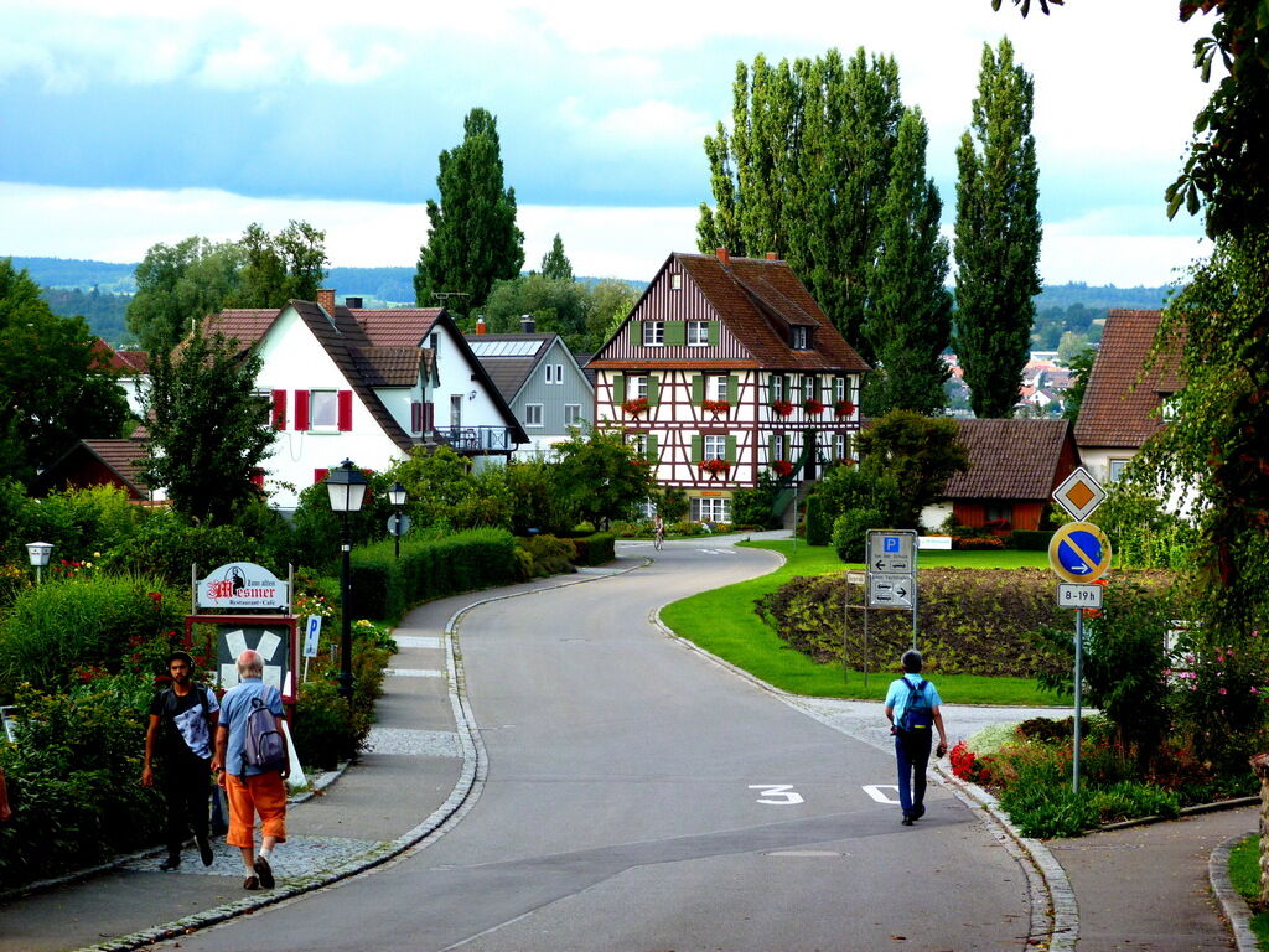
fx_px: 3849
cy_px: 476
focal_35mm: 105
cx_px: 634
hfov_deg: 18.7
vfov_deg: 14.1
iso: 100
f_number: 4
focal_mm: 19
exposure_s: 1/250
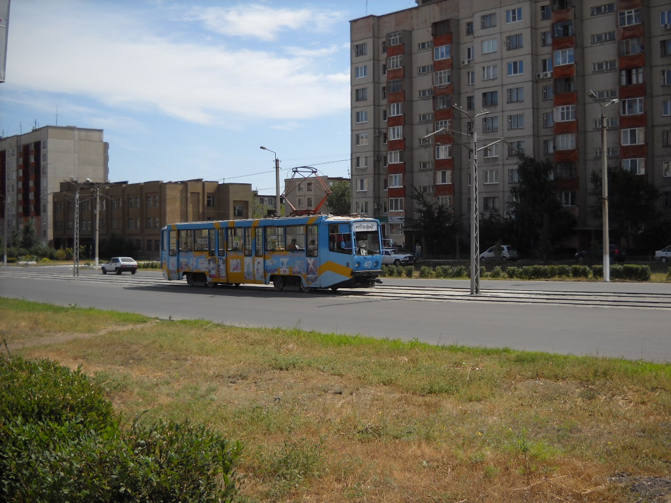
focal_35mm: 41
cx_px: 336
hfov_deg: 45.8
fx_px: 795
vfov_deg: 35.1
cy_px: 252
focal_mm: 6.72
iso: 64
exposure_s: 1/337
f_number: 5.5
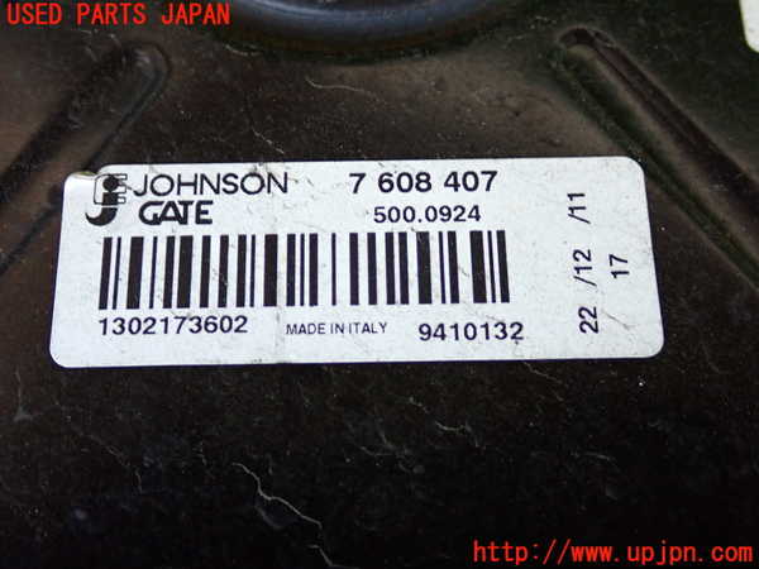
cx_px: 380
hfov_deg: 42.9
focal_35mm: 44
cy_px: 284
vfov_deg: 32.9
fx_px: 965
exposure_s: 1/40
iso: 500
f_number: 2.9
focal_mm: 7.84
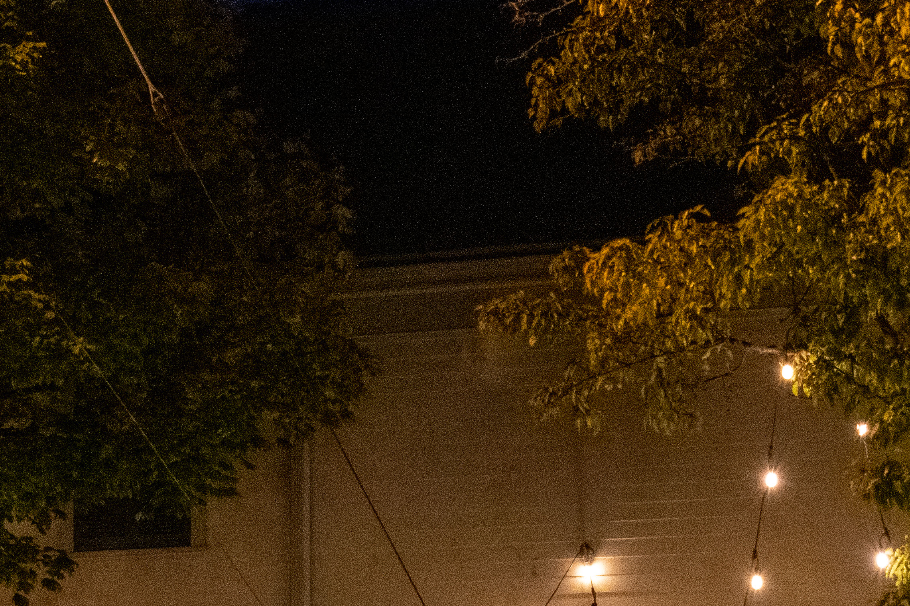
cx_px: 679
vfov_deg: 7.5
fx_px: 4625
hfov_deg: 11.2
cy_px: 671
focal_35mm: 183
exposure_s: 1/40
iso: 5000
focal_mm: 50
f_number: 6.3
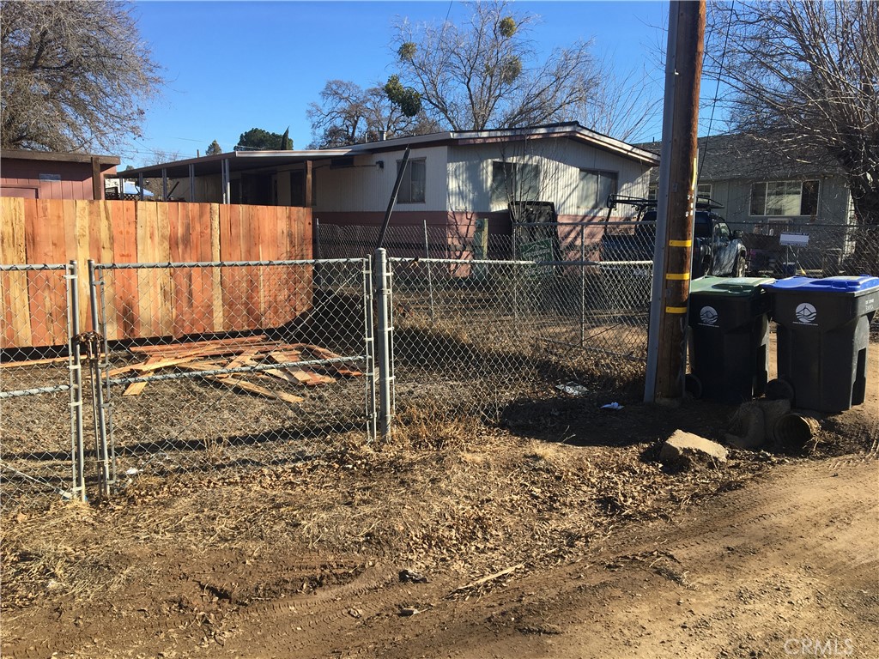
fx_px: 736
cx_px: 440
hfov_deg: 61.7
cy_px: 330
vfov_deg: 48.2
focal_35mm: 29
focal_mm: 4.15
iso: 25
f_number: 2.2
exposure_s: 1/793
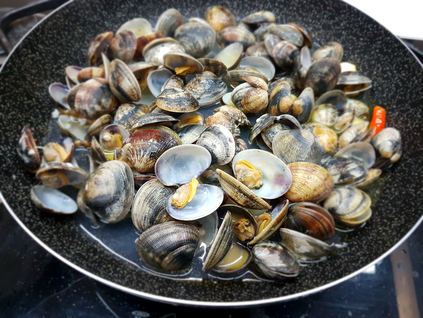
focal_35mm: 26
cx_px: 212
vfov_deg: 53.1
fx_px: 318
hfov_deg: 67.3
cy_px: 159
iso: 200
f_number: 1.7
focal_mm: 4.2
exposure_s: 1/33
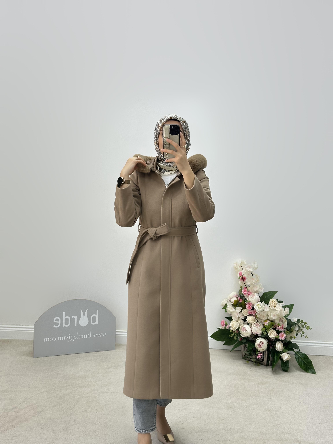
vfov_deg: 39.7
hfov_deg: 30.3
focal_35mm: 48
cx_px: 166
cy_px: 222
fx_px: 616
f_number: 1.78
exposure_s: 1/169
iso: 64
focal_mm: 6.86
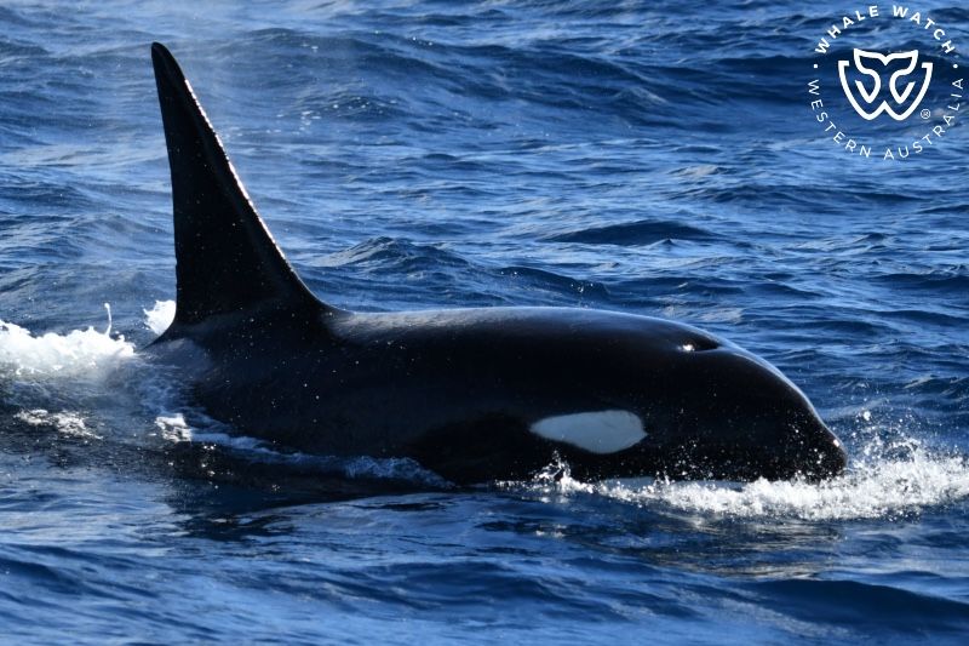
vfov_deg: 4.6
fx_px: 8073
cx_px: 484
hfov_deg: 6.9
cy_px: 323
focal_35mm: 300
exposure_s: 1/8000
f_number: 5.6
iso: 1400
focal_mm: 300
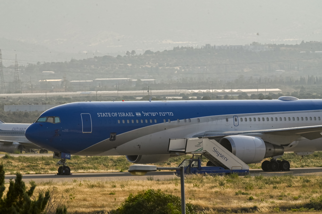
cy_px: 107
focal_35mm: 400
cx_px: 161
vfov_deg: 3.4
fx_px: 3575
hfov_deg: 5.2
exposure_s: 1/800
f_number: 14
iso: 320
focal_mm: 400
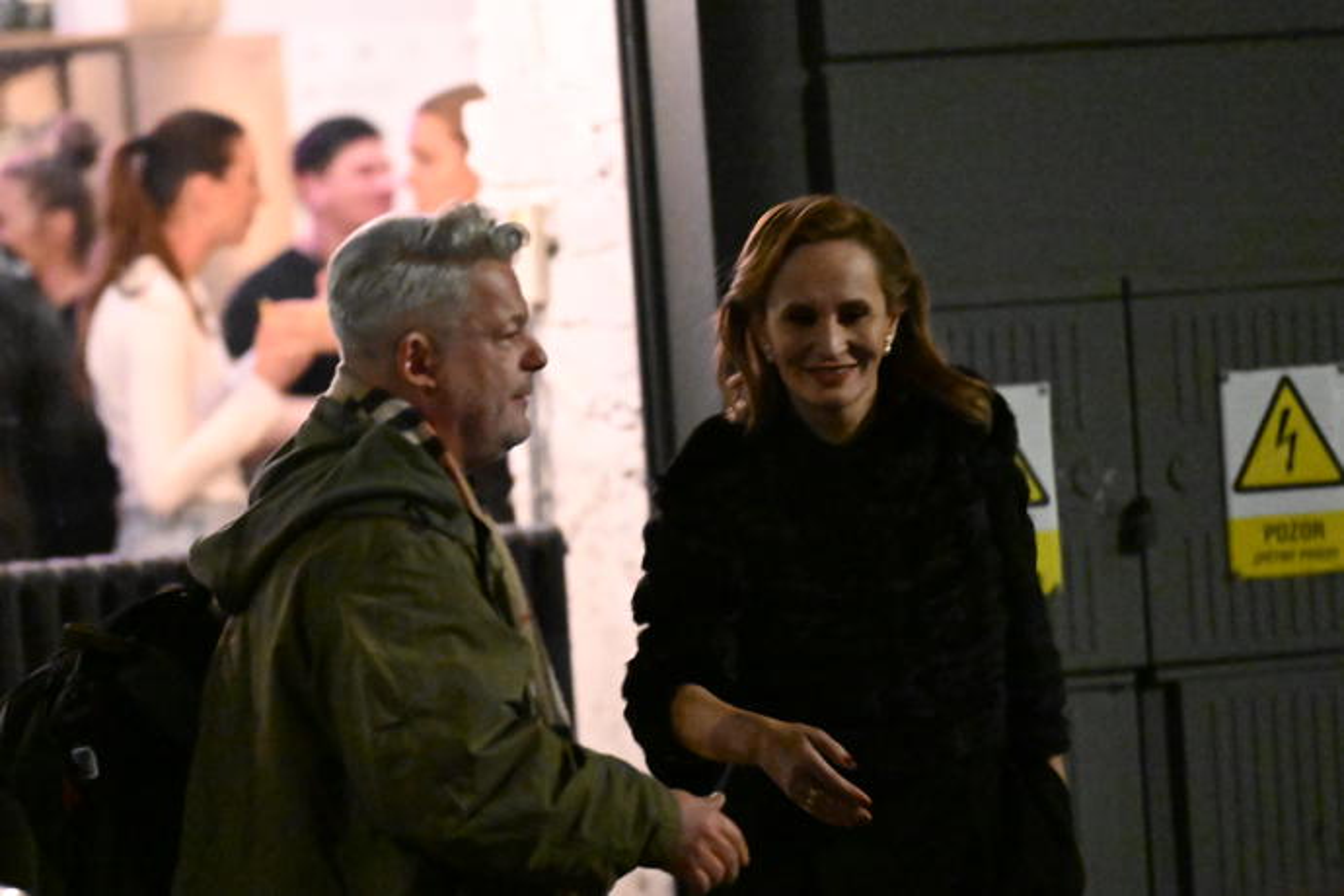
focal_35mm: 300
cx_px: 672
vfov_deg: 4.6
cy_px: 448
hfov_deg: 6.9
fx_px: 11199
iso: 25600
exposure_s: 1/250
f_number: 2.8
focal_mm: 200
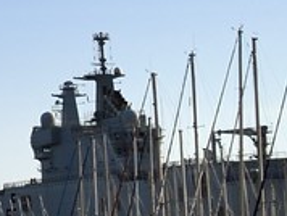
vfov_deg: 7.2
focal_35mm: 207
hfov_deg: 7.3
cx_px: -822
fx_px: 1719
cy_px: -2
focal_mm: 24
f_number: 14
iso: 200
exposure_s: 1/320
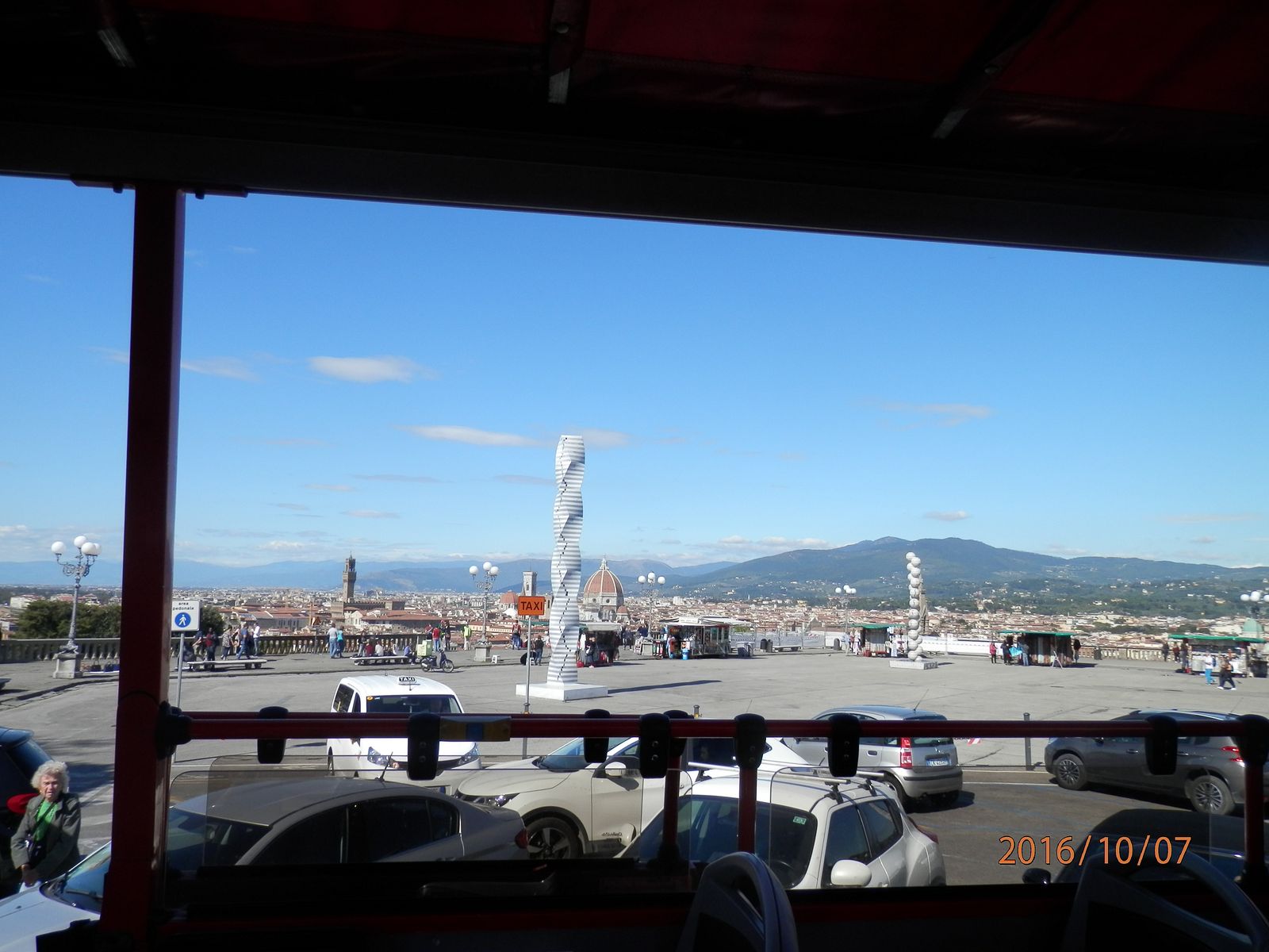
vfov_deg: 54.9
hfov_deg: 69.4
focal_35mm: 25
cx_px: 634
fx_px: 916
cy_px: 476
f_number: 8.7
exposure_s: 1/160
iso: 80
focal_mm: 4.5
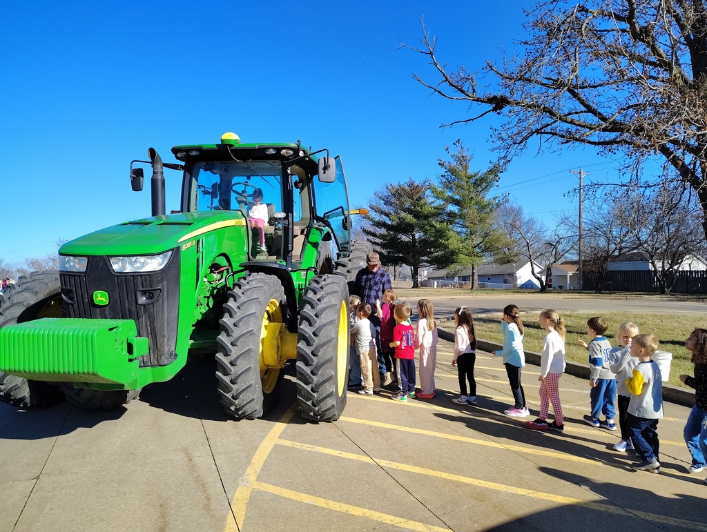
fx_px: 491
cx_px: 354
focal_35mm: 24
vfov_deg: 56.9
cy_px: 266
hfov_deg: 71.5
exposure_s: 1/747
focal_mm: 5.56
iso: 100
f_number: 1.8
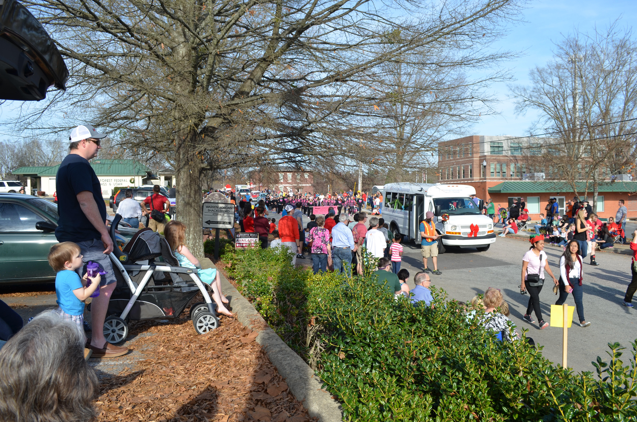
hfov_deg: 62.0
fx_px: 530
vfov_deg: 43.4
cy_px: 211
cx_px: 318
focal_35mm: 30
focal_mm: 20
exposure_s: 1/250
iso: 125
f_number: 8
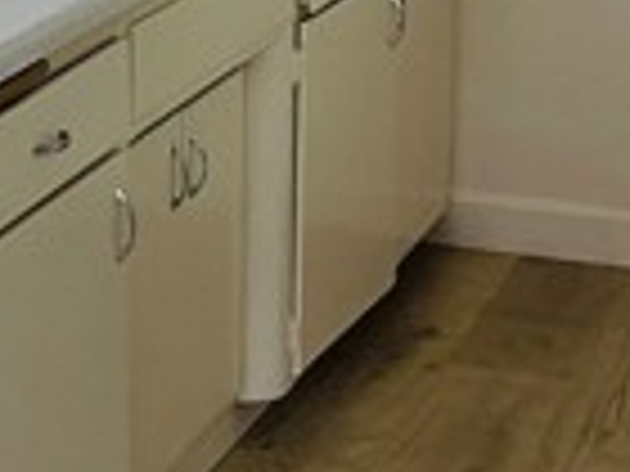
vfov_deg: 12.8
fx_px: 2075
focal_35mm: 114
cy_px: -31
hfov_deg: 14.4
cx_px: -630
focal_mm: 5.1
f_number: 1.6
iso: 125
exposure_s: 1/94
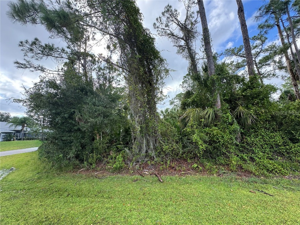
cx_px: 150
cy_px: 112
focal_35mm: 14
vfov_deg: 85.7
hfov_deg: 102.1
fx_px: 121
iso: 40
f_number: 2.2
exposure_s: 1/302
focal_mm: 2.22
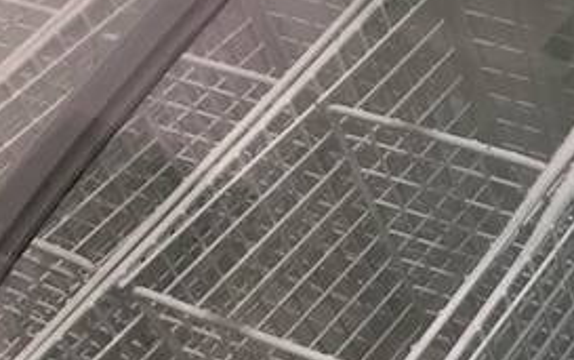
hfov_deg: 26.0
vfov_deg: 17.8
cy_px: 337
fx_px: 1127
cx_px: 662
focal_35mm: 72
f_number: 2.2
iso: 25
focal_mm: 4.15
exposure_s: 1/40
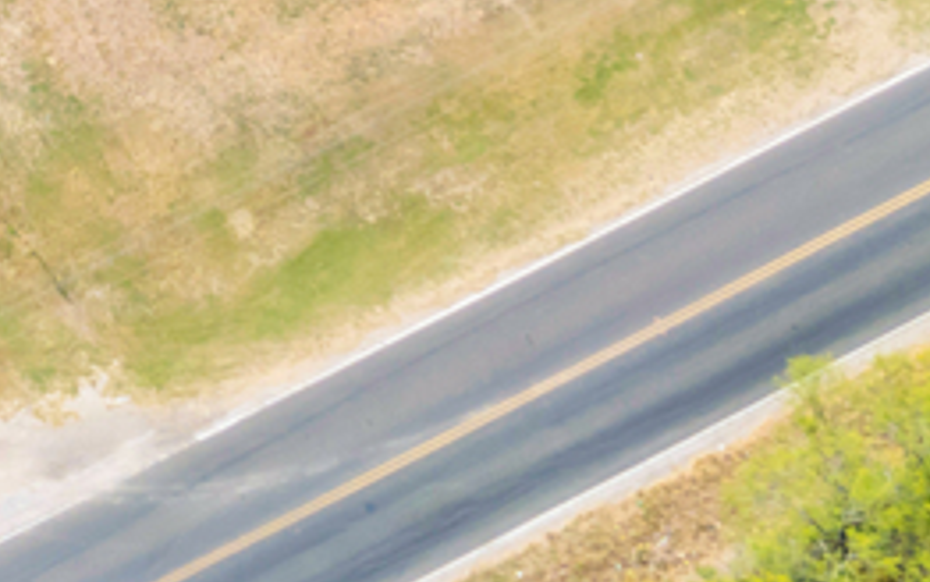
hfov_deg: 13.7
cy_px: -64
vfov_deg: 9.3
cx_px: -607
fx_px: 3550
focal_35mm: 140
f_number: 1.7
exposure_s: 1/1000
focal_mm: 6.72
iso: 100
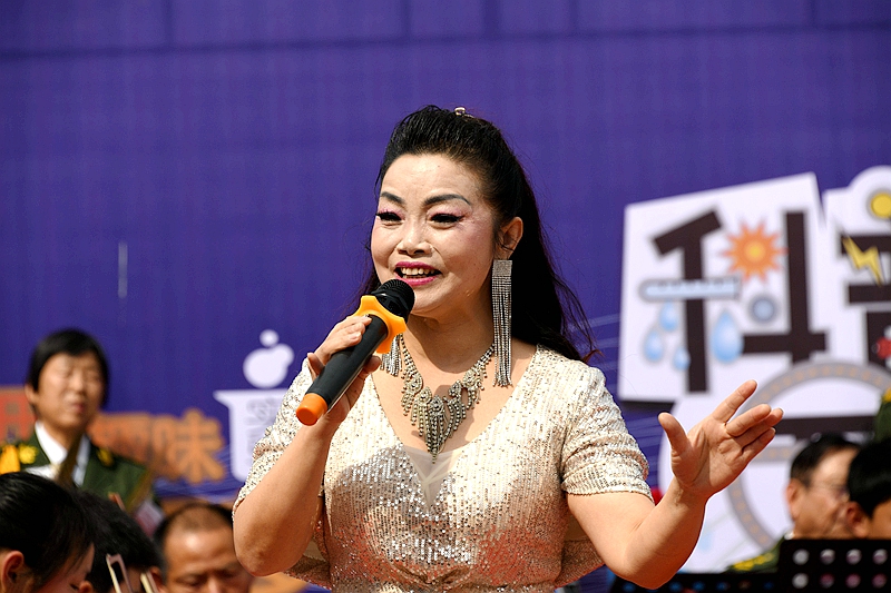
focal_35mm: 210
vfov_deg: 6.5
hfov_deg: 9.8
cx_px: 446
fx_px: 5196
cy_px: 296
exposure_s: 1/250
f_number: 8
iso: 64
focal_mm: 210
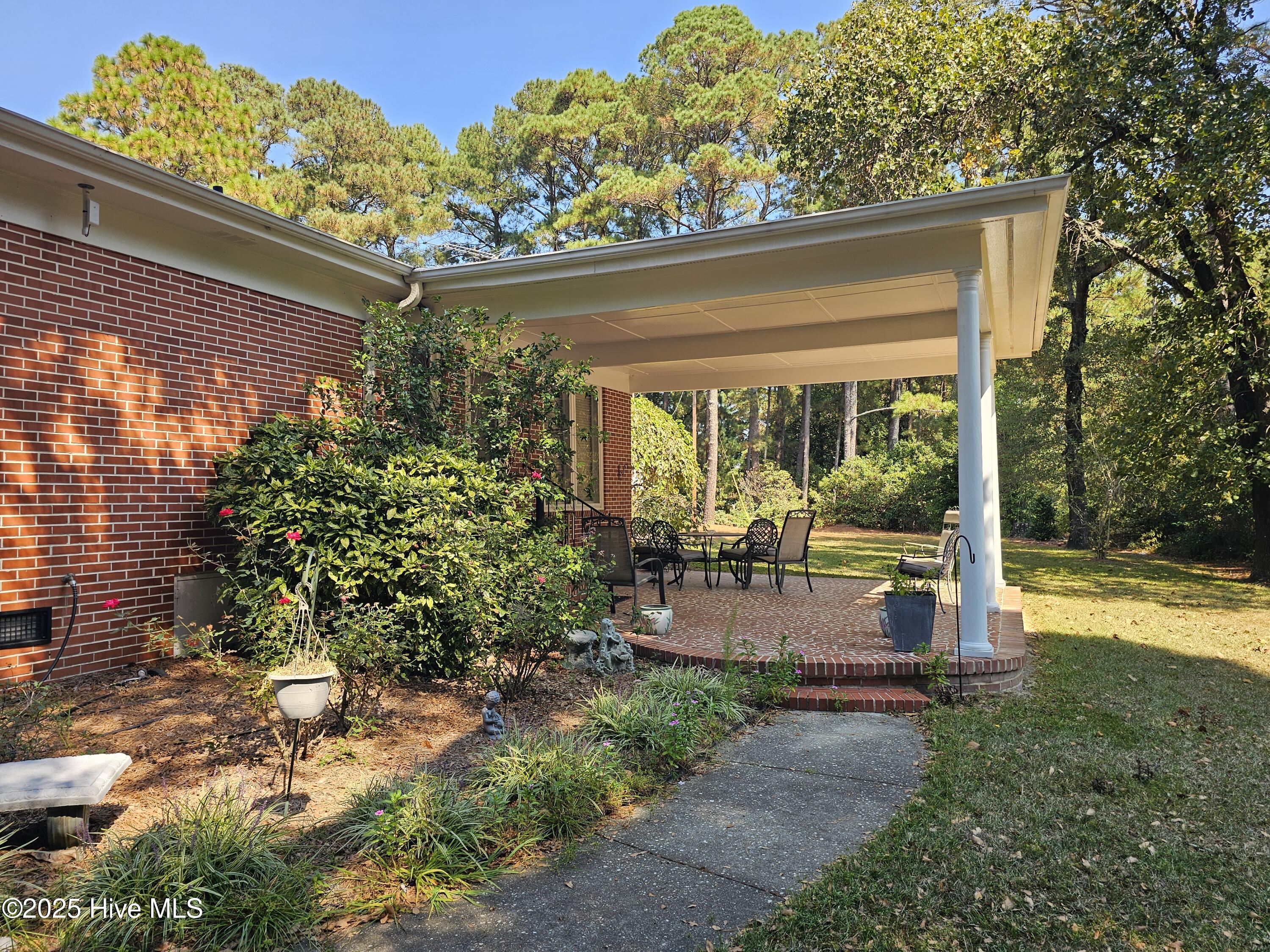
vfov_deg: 58.9
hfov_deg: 73.9
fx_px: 844
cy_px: 476
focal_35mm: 23
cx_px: 635
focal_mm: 6.3
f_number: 1.7
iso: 10
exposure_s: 1/120
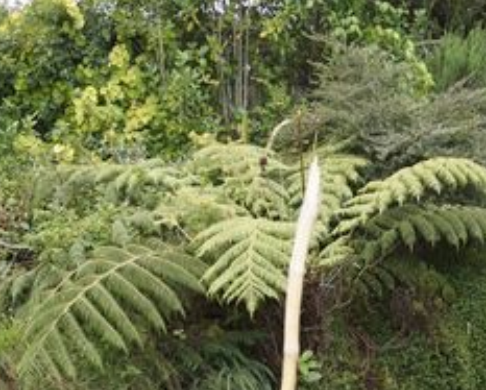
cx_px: 357
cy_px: 258
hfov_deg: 35.9
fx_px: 734
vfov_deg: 29.5
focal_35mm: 51
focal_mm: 18
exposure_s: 1/80
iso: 100
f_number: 4.5
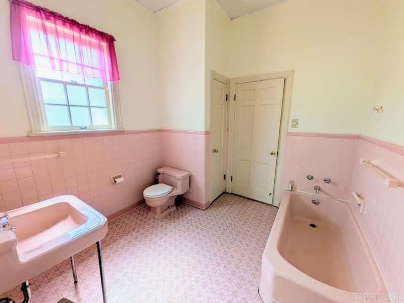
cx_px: 202
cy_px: 152
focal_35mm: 14
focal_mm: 1.85
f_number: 2.2
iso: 74
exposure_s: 1/78.4
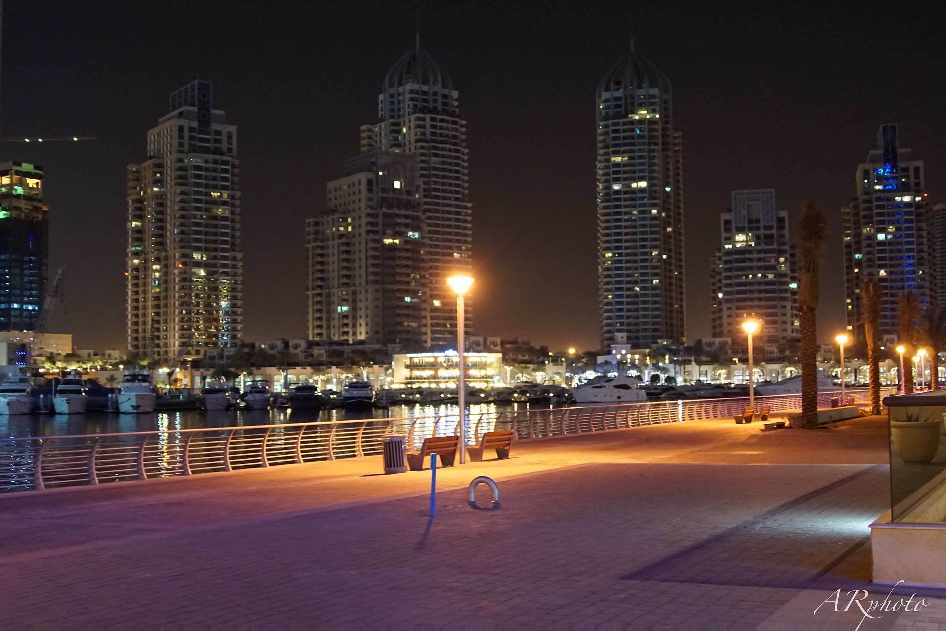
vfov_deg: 31.9
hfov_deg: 46.4
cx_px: 473
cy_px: 316
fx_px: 1104
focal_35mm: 42
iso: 6400
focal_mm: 28
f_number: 2.8
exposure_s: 1/20
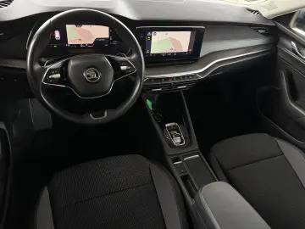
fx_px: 229
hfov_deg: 67.3
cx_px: 152
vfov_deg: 53.1
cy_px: 114
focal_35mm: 26
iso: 100
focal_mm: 5.96
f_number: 1.6
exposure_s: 1/121
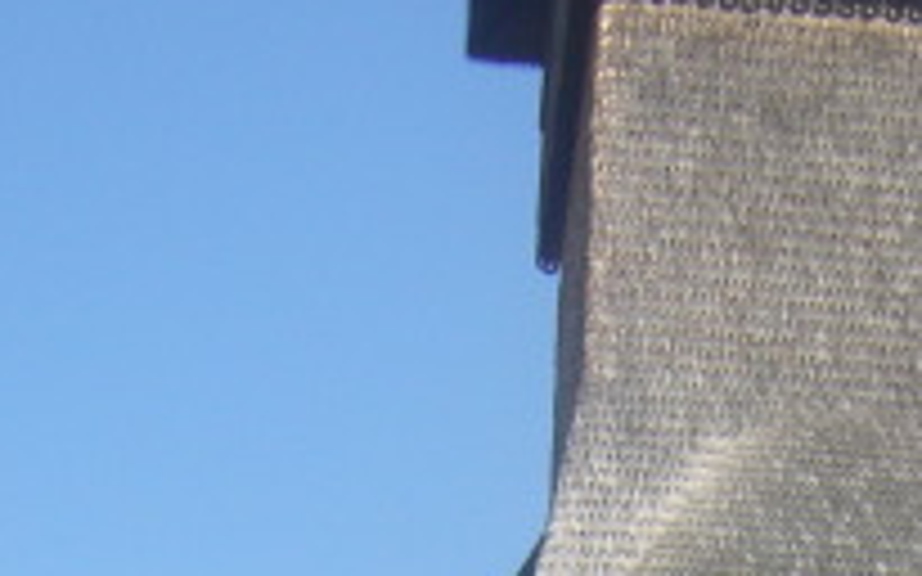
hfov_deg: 17.7
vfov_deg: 10.8
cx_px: 810
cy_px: 918
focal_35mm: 116
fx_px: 2914
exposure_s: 1/250
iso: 80
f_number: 5.6
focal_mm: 5.8
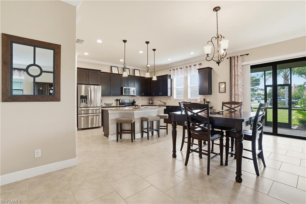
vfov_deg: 73.7
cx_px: 153
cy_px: 102
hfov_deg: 96.8
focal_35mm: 16
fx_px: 136
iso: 400
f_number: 9
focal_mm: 16
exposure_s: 1/40
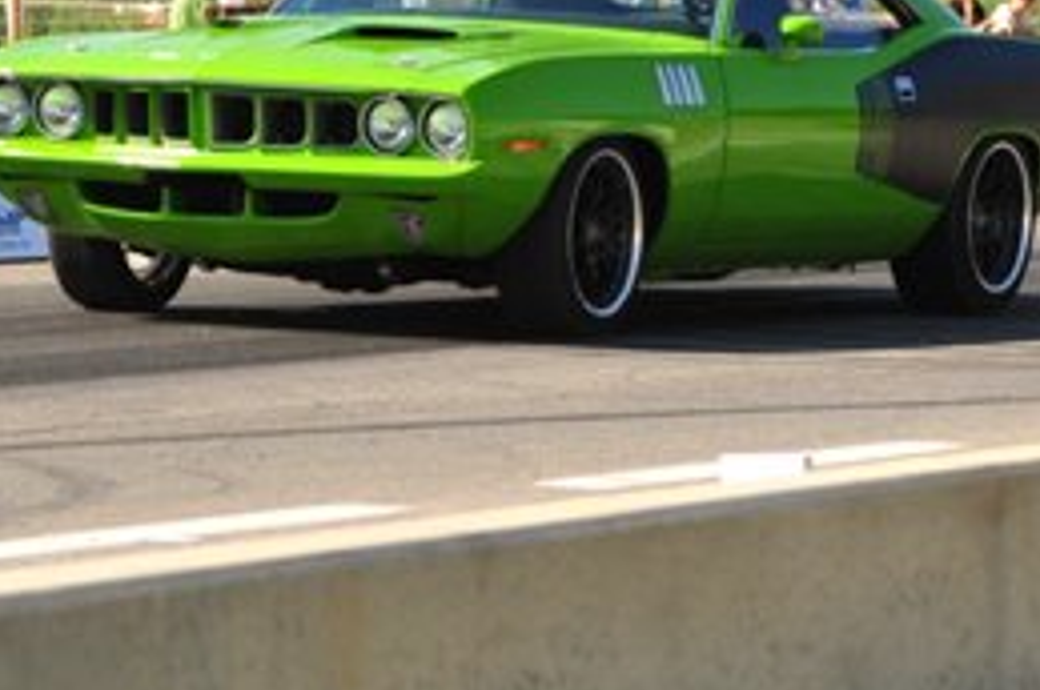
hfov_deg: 7.4
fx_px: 7992
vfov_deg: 4.9
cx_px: 502
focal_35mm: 277
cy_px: 46
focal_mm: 70
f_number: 6.3
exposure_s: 1/640
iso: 200
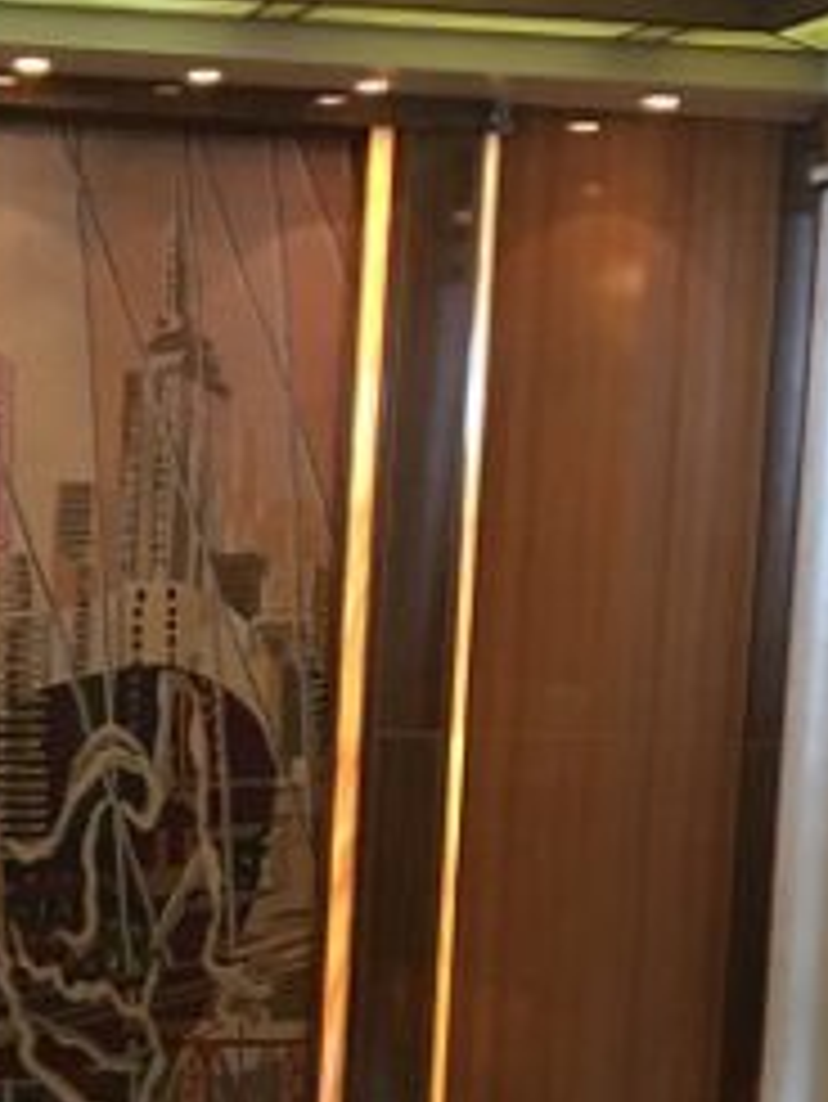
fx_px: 3856
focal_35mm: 121
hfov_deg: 12.1
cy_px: 1075
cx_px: -68
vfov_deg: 16.0
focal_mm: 4.15
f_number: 2.2
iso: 160
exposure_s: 1/33
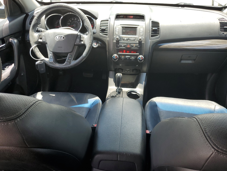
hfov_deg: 65.3
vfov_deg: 51.4
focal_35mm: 27
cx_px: 116
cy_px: 87
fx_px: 177
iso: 50
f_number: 1.5
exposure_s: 1/294
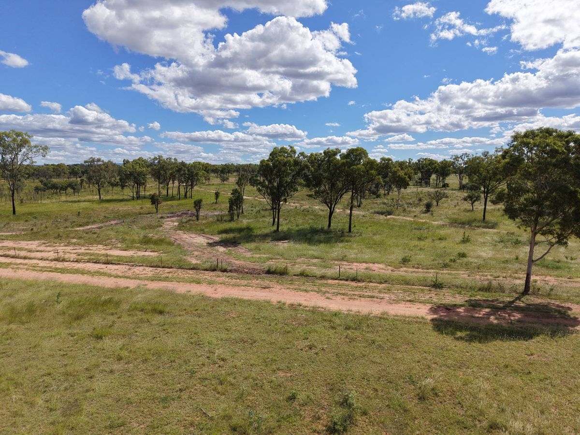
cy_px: 218
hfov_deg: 71.6
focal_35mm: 24
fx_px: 402
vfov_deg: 56.8
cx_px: 290
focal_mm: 8.67
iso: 210
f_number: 1.8
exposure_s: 1/6000
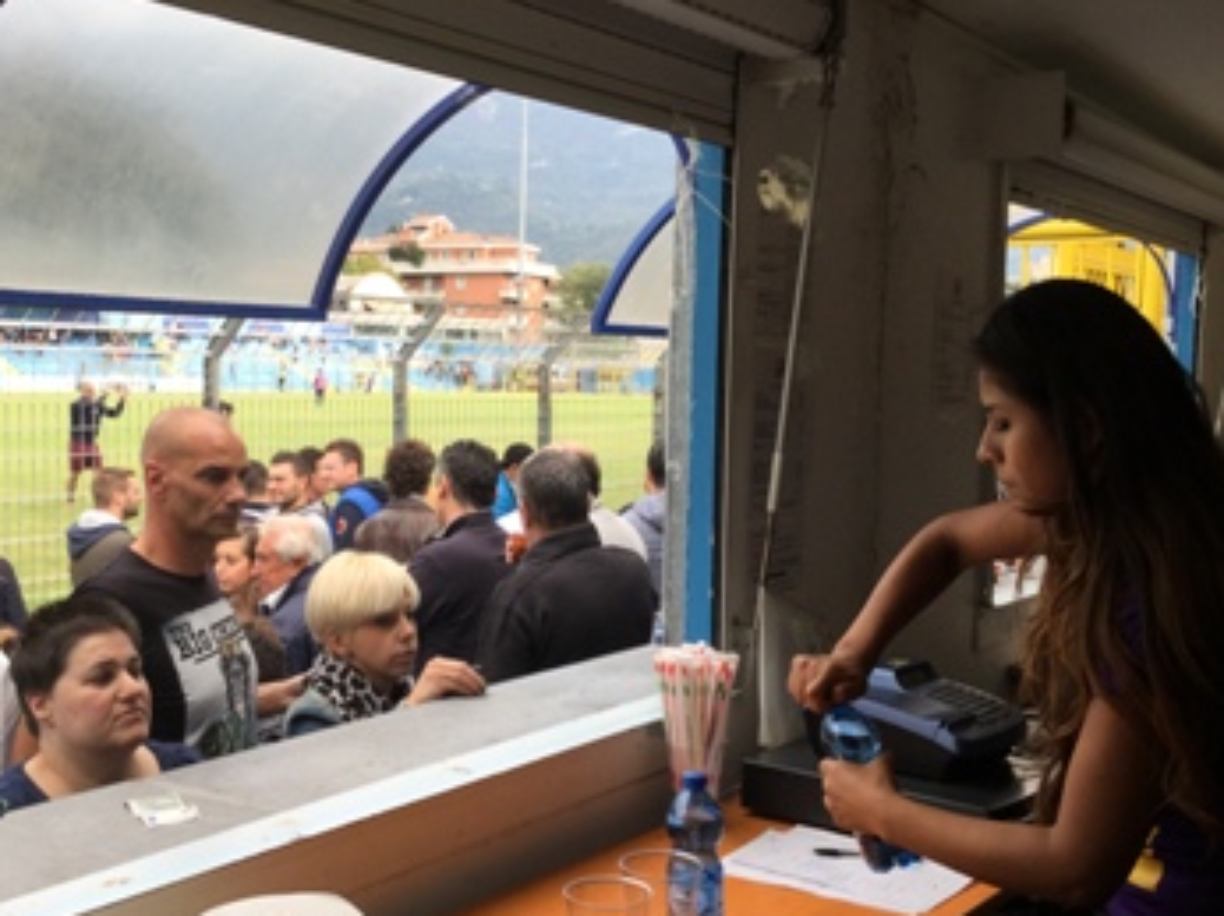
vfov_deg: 35.1
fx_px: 1449
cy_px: 472
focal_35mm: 41
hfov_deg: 45.6
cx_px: 515
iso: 25
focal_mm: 3.3
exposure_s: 1/165
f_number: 2.4
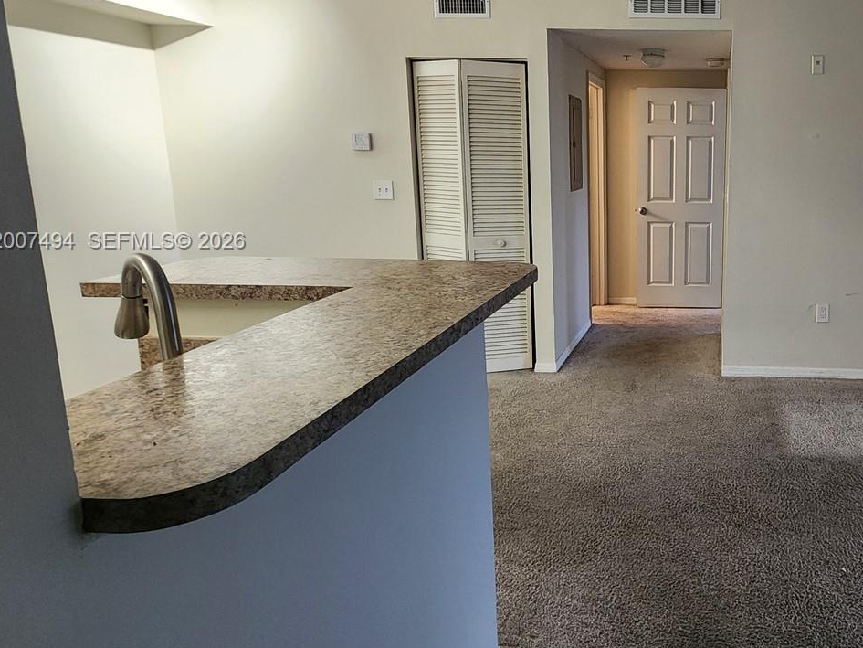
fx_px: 549
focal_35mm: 22
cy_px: 242
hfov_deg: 68.9
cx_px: 691
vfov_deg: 60.3
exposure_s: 1/40
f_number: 2.2
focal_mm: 2.2
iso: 320
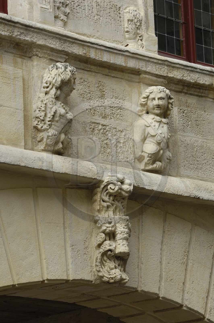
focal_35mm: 202
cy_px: 162
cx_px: 107
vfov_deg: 10.2
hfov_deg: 6.8
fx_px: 1811
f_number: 6
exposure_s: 1/160
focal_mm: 135
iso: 100
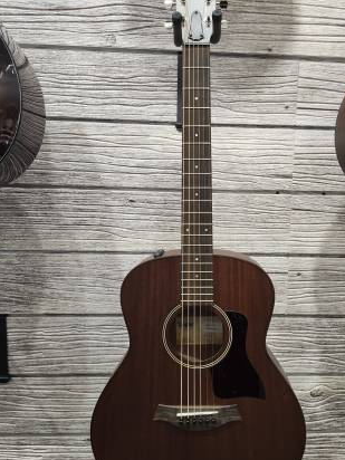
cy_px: 248
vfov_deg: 61.6
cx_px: 198
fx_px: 385
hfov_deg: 48.1
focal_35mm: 29
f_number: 1.8
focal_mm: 5.54
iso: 320
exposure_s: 1/120
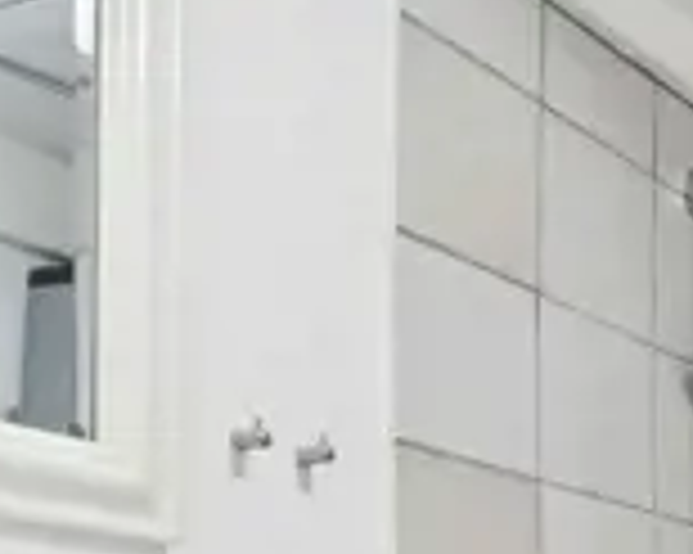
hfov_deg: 24.0
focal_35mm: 66
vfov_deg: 19.7
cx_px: 976
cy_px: 856
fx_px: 1353
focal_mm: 12
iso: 200
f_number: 8
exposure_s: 1/8
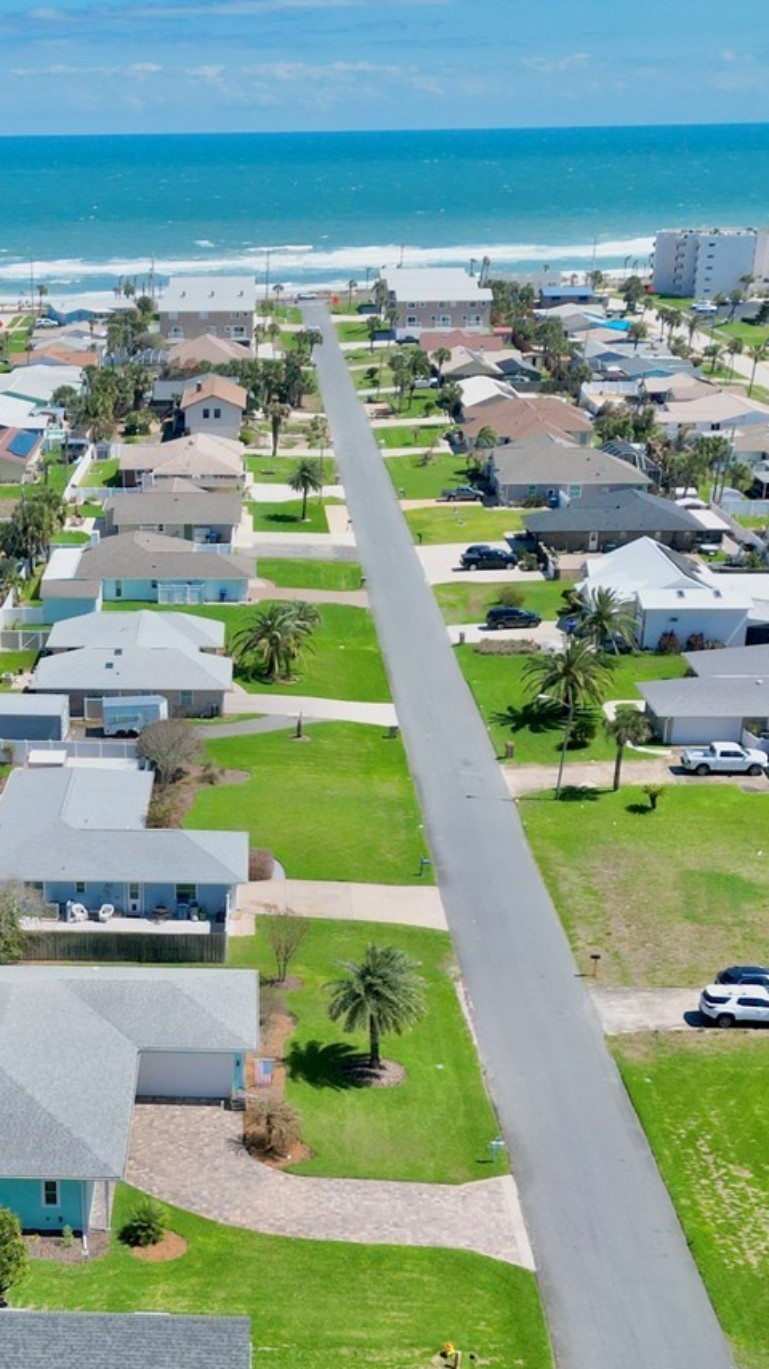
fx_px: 1777
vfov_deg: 41.8
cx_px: 138
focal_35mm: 49
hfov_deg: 24.0
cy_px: 854
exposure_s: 1/4000
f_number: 1.7
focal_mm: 6.72
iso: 110
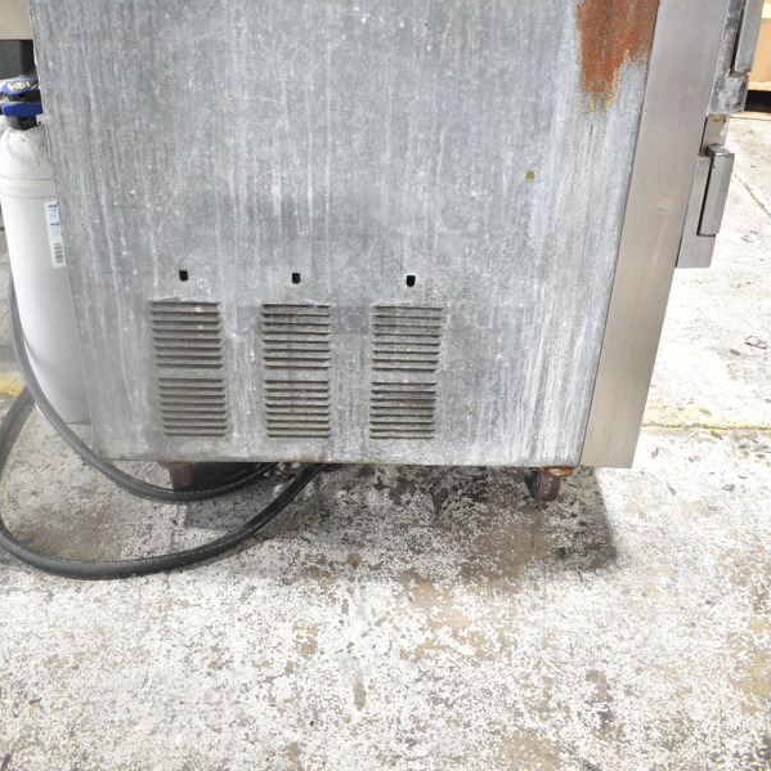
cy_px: 267
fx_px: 882
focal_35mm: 35
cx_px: 381
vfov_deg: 46.6
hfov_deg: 47.2
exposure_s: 1/30
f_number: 3.5
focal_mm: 18
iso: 1000
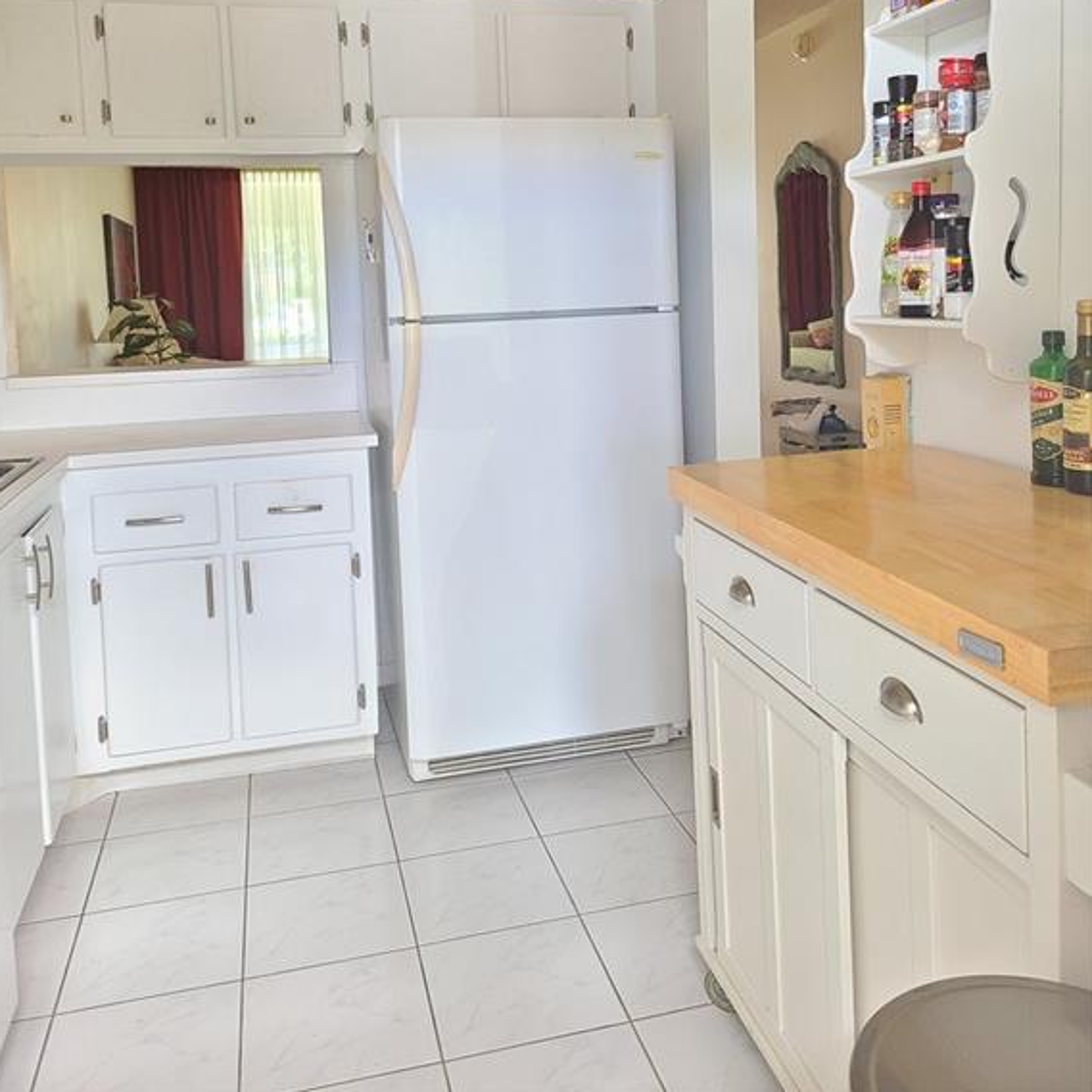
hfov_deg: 52.5
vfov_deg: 51.5
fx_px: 1106
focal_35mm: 31
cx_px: 543
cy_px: 359
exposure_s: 1/60
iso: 250
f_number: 1.8
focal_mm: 5.4
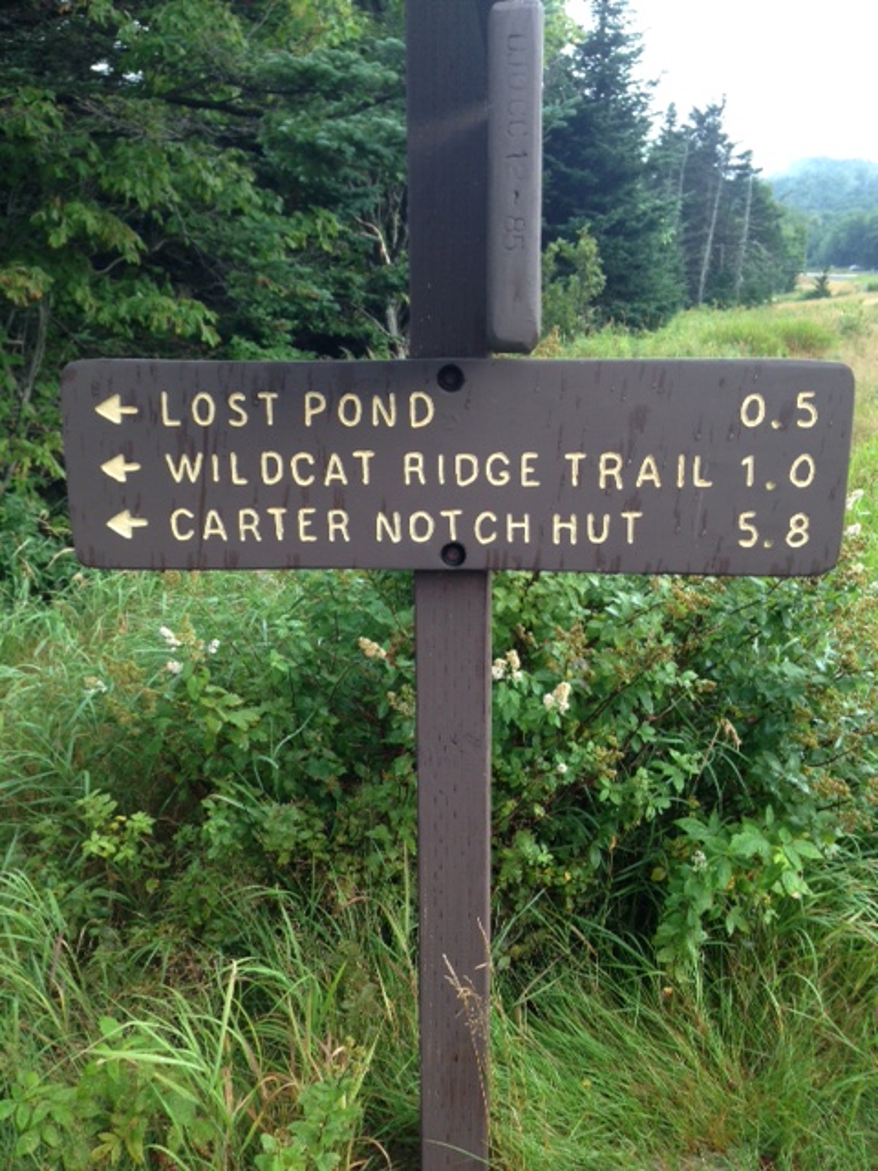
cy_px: 586
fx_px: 1116
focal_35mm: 33
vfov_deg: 55.4
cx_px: 439
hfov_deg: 42.9
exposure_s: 1/60
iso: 64
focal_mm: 4.12
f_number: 2.4
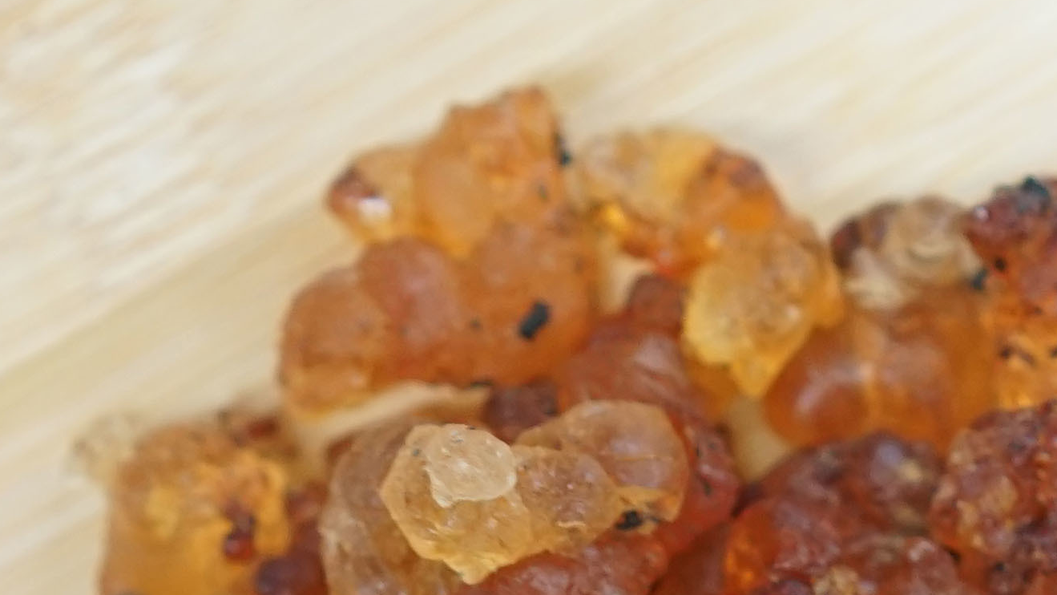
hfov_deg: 8.2
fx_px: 7343
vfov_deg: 4.6
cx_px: 778
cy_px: 1252
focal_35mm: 262
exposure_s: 1/60
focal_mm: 55
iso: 1000
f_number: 3.5
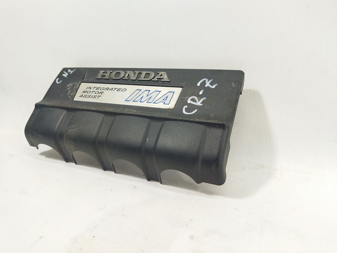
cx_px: 168
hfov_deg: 65.3
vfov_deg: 51.4
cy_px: 126
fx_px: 263
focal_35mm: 27
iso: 147
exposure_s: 1/100
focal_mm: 4.71
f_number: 1.79
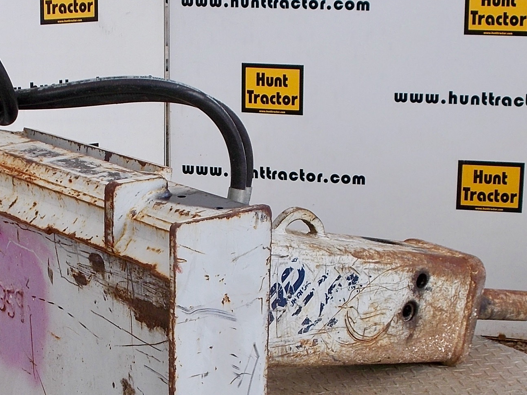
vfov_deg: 16.6
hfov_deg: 22.1
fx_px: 1340
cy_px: 322
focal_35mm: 88
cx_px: 137
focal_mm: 9
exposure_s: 1/30
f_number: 4.5
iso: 80
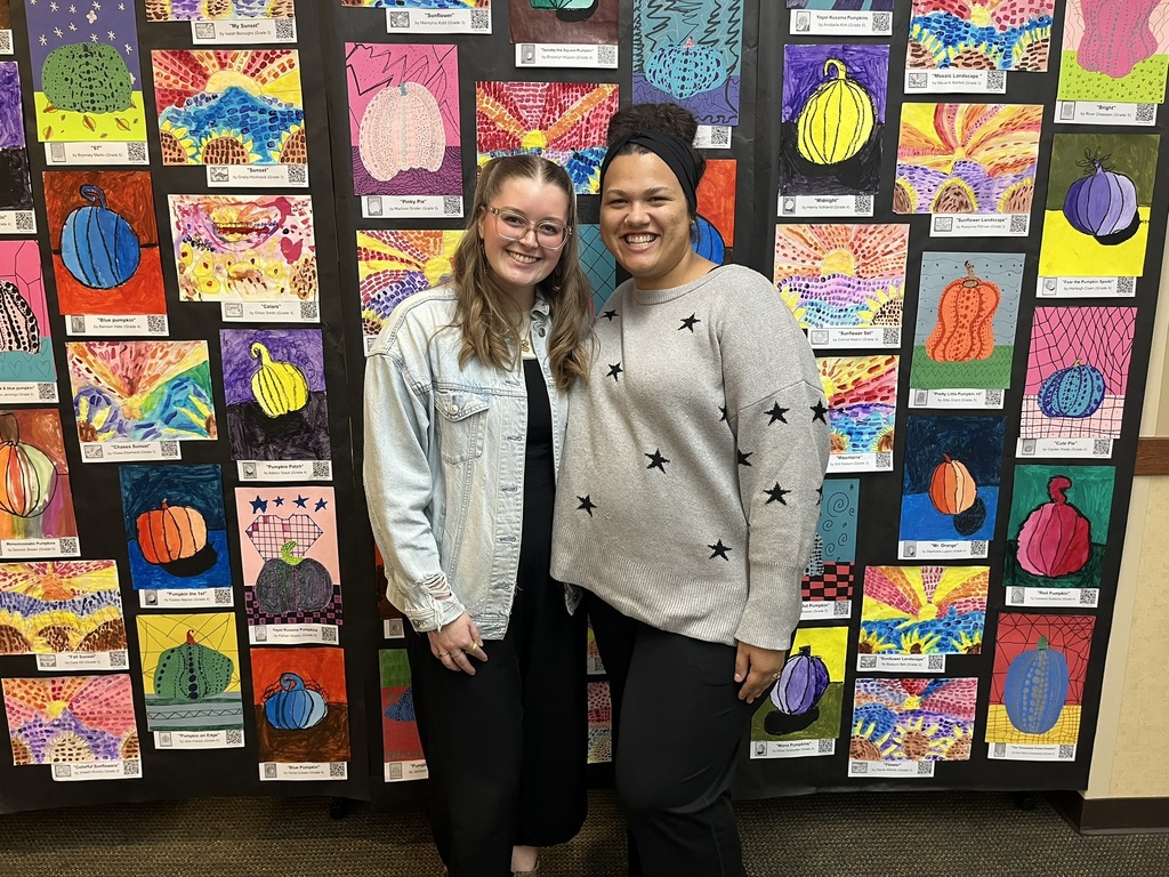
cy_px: 438
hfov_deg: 67.3
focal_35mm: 26
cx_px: 584
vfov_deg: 53.1
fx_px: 878
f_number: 1.6
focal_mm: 5.1
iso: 200
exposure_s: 1/60
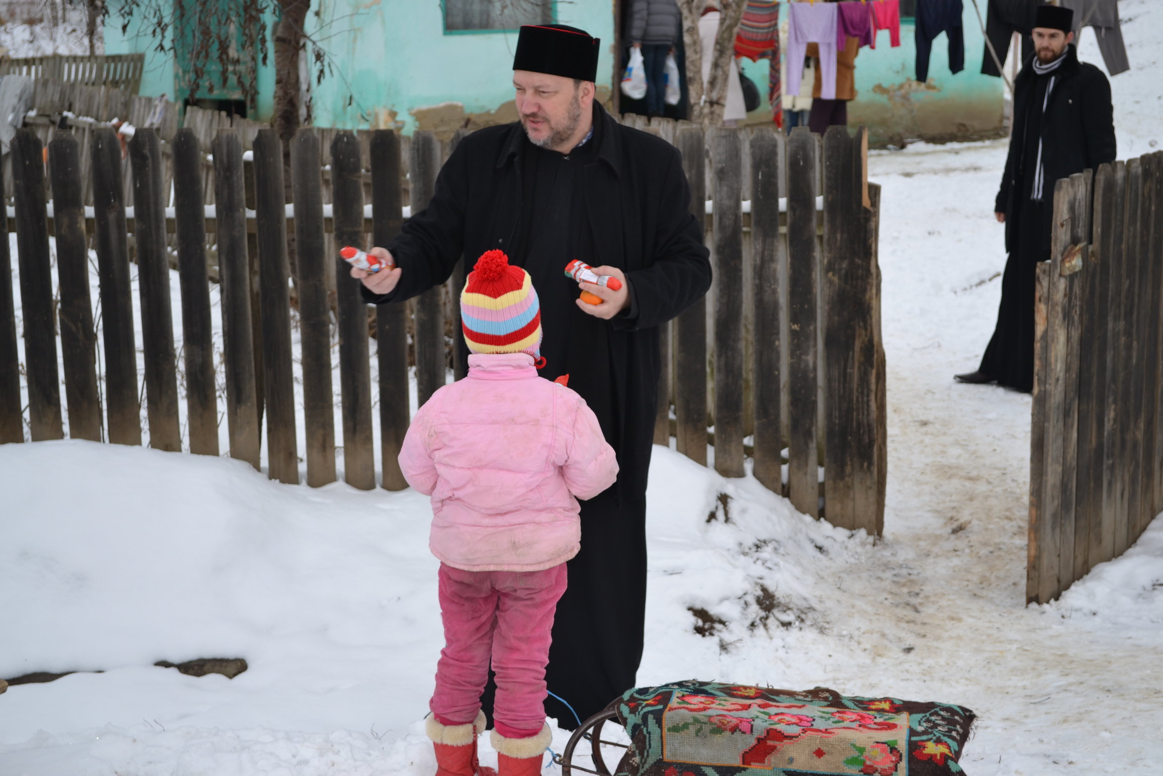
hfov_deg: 30.5
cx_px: 582
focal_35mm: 66
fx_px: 2132
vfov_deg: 20.6
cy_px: 388
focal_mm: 44
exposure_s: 1/200
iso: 100
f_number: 5.6
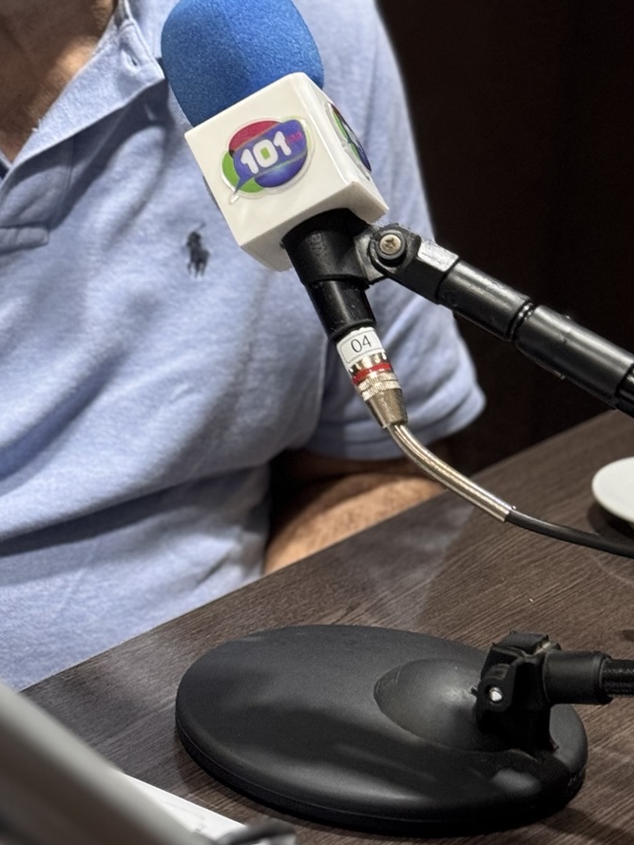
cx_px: -50
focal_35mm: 108
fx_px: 2637
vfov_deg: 18.0
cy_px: 167
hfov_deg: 13.5
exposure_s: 1/40
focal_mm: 6.76
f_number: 1.78
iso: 250
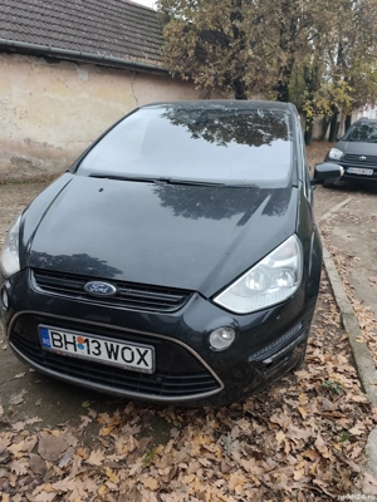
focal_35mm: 23
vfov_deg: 73.9
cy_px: 251
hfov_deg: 58.9
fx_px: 334
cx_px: 188
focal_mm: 6.19
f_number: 1.65
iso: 250
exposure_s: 1/55.6
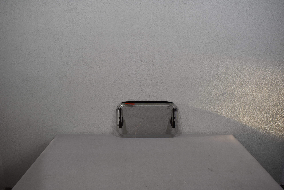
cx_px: 142
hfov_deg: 59.5
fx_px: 248
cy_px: 95
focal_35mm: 32
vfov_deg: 41.7
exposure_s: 1/125
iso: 200
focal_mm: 21
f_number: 5.6
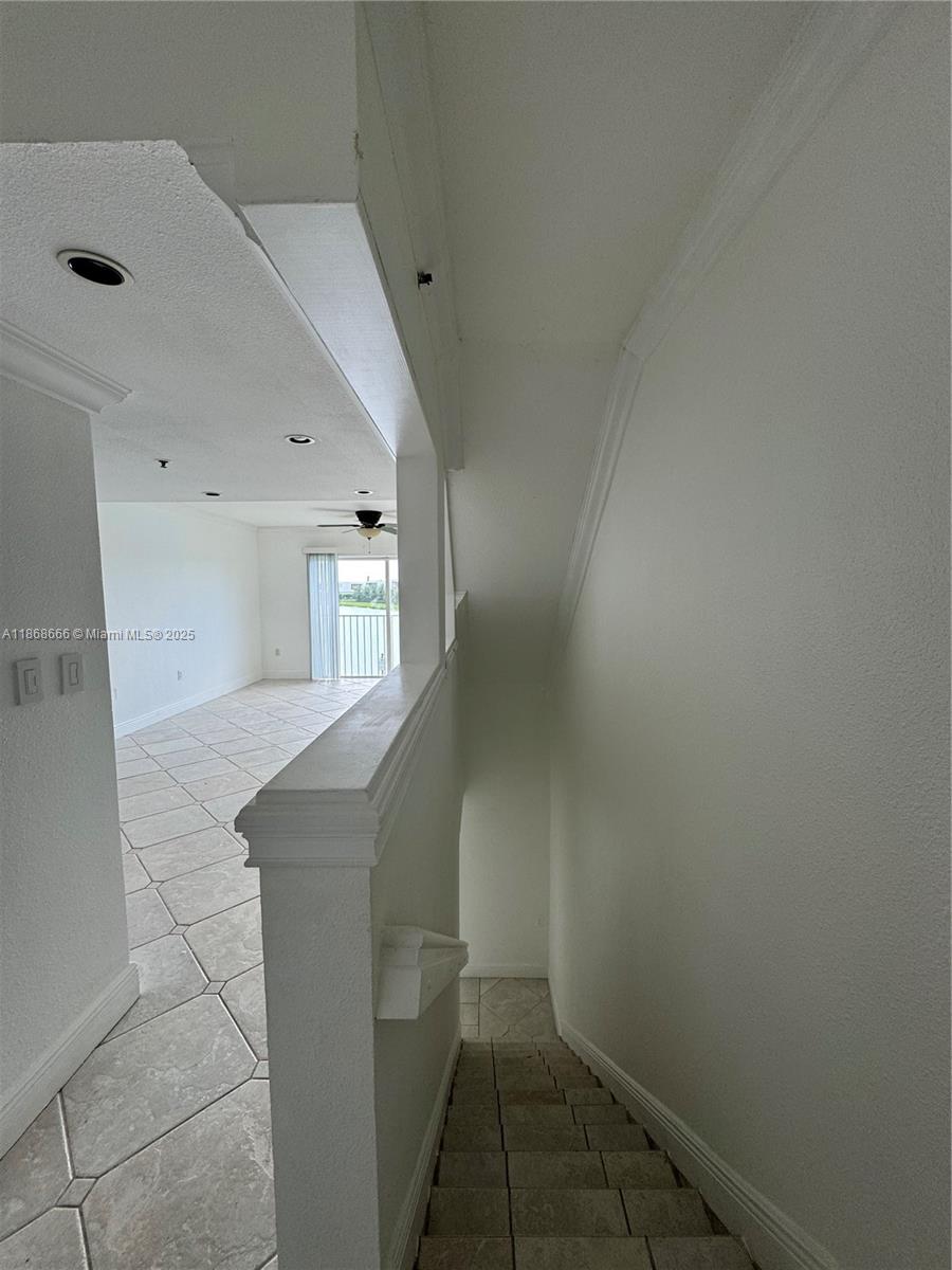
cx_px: 476
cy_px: 635
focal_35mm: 14
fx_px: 513
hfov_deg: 85.7
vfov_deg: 102.1
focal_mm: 2.22
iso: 64
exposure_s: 1/99
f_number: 2.2
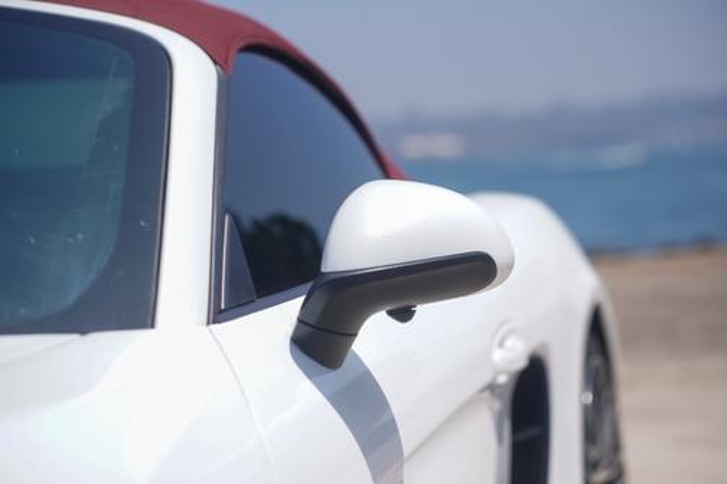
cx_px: 364
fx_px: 1696
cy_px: 242
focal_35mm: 84
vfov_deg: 16.3
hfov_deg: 24.2
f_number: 2
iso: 100
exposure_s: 1/4000
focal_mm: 56
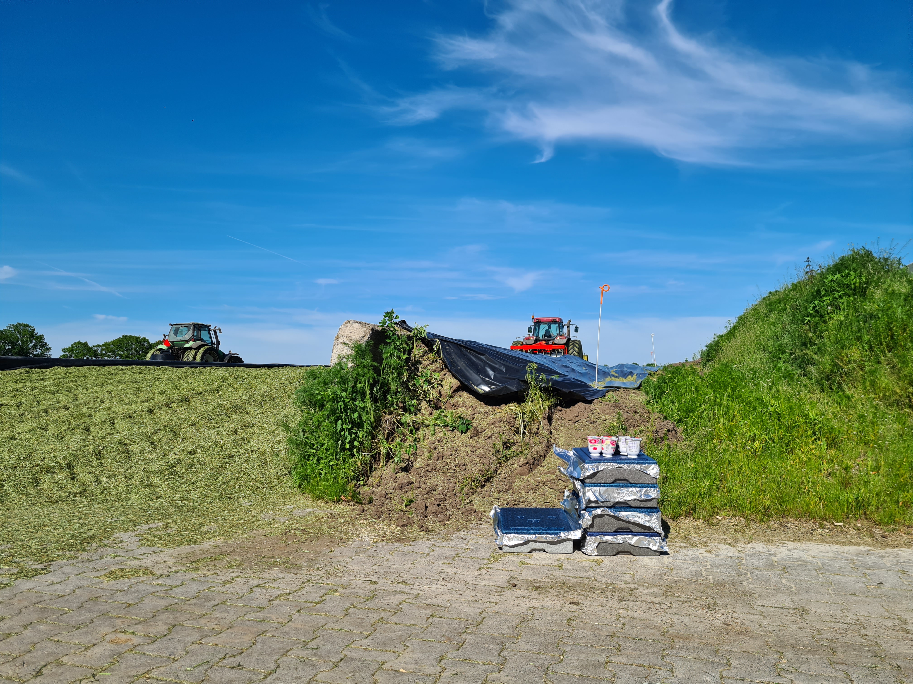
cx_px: 456
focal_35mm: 26
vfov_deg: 53.1
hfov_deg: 67.3
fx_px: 686
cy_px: 342
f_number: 1.8
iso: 50
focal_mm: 5.4
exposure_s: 1/3688
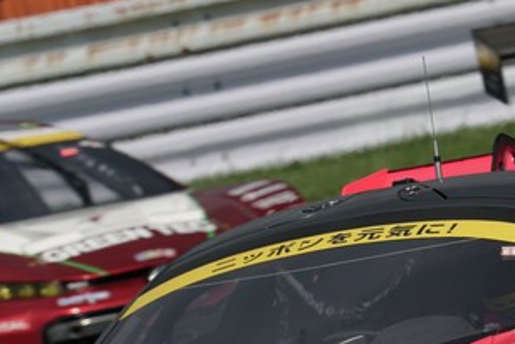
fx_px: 16043
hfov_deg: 1.8
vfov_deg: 1.2
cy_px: 334
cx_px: 426
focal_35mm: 1121
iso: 200
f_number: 11
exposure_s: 1/800
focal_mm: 478
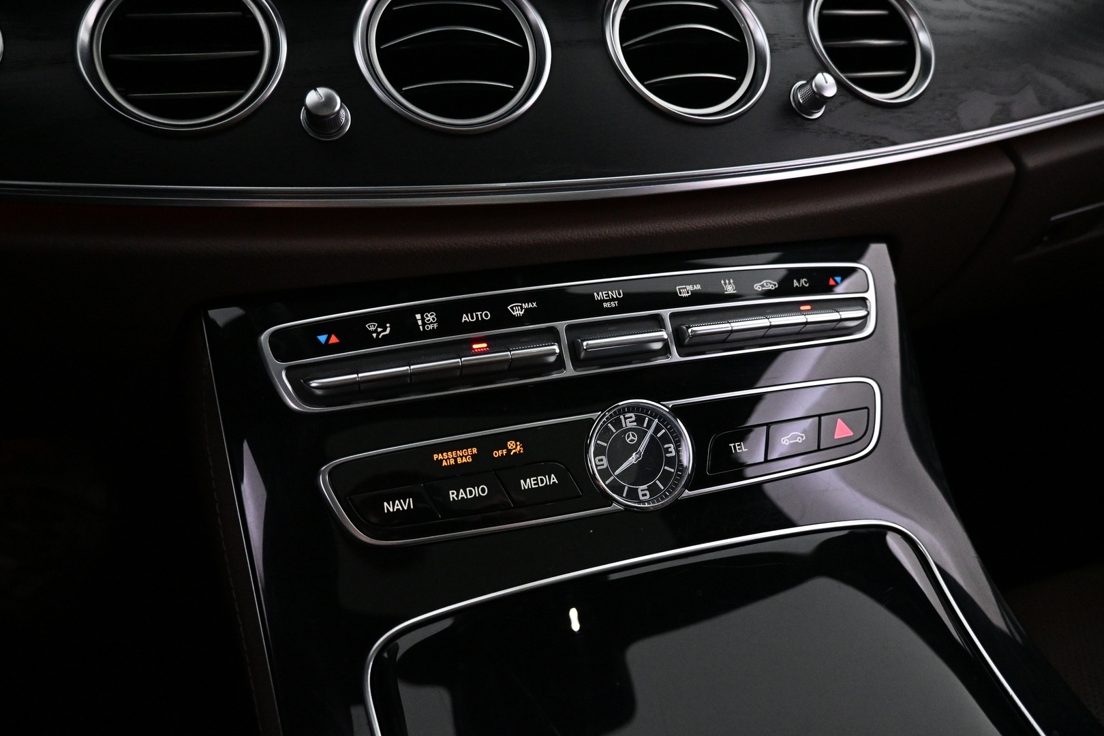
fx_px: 736
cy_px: 368
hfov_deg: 73.7
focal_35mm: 24
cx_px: 552
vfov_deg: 53.1
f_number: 3.5
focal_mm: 16
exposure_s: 1/100
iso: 4000
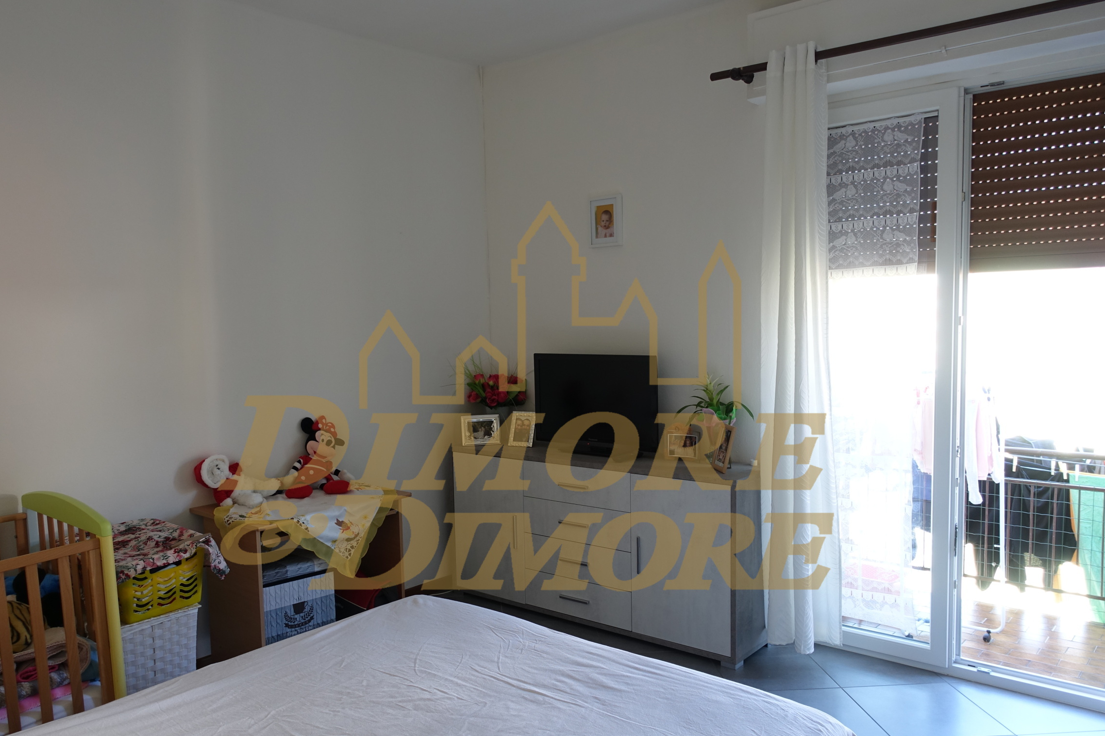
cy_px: 398
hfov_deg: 67.3
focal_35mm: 27
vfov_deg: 47.9
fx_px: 829
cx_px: 525
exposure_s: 1/30
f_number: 2.8
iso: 125
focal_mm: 8.8
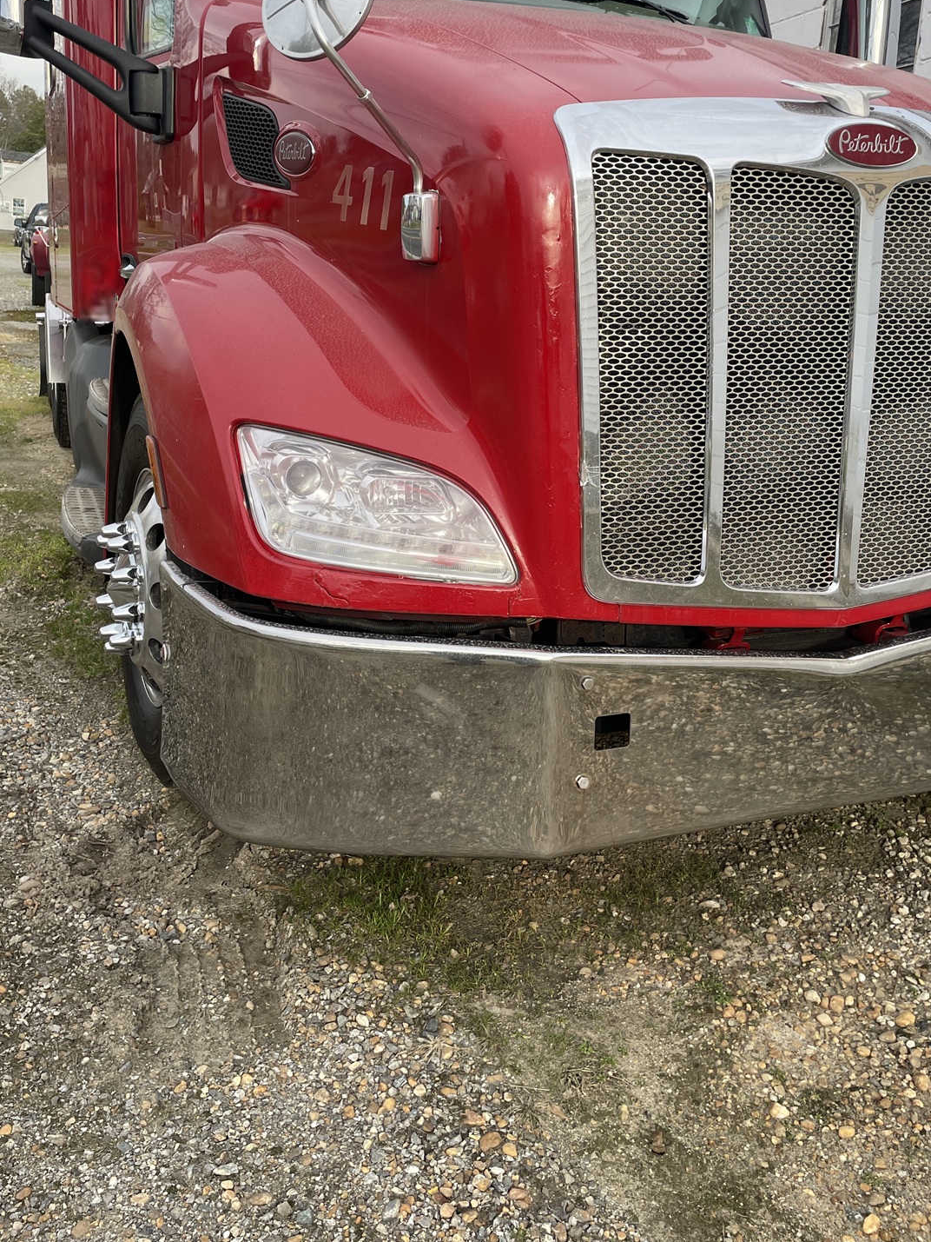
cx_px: 493
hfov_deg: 42.9
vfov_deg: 54.6
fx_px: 1183
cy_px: 455
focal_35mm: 33
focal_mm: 4.2
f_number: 1.6
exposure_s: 1/615
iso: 32
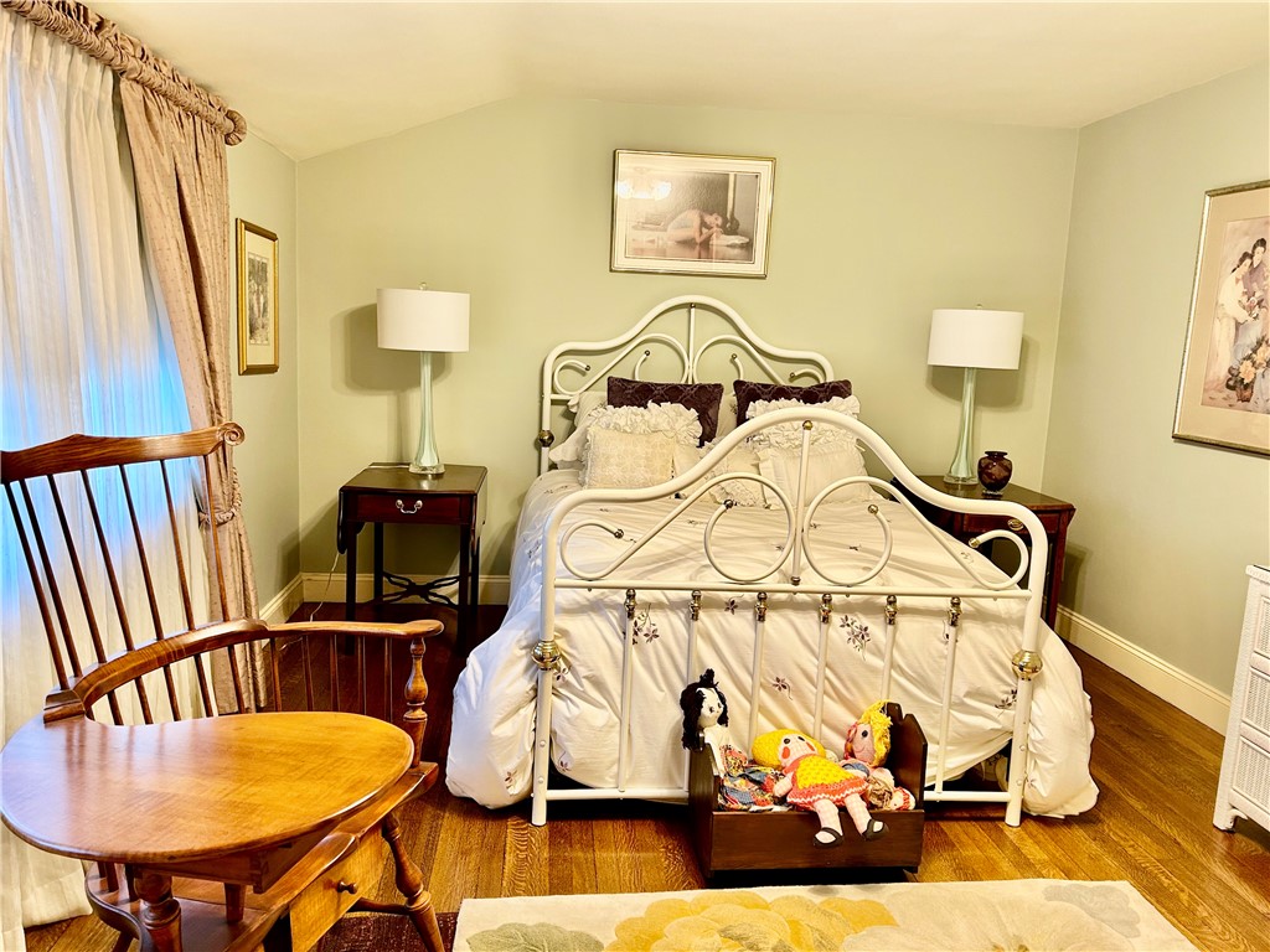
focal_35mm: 26
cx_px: 635
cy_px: 476
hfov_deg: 67.3
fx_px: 954
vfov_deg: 53.1
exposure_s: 1/60
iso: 100
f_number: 1.5
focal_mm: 5.7
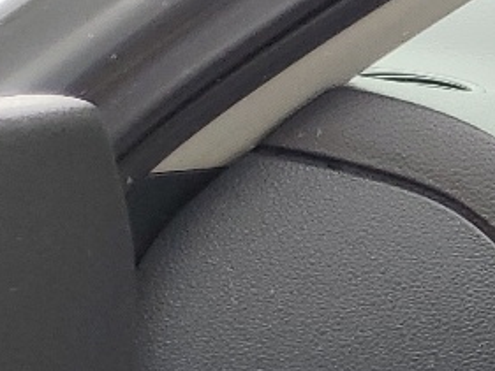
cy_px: 418
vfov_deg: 9.9
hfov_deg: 10.4
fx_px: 2117
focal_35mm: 148
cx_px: 1385
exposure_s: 1/323
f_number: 1.5
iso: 50
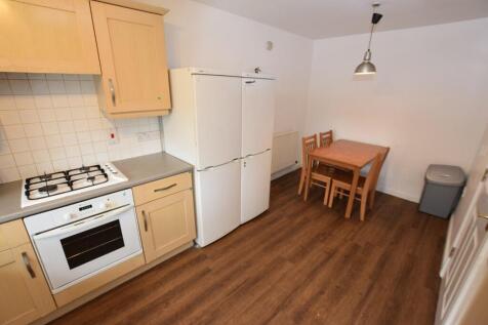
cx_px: 244
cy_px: 162
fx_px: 203
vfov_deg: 77.3
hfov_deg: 100.4
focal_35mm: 15
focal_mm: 10
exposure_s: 1/100
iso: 800
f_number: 5
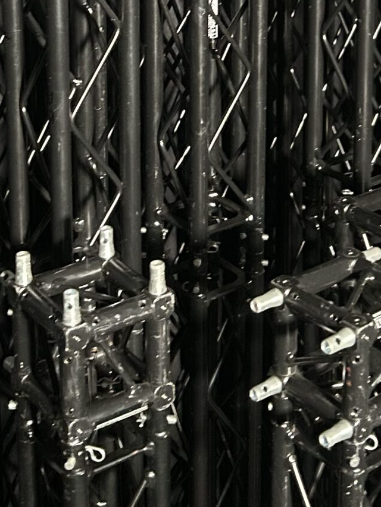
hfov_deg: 18.9
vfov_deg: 23.9
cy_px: -5
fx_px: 1144
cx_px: 211
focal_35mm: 78
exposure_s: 1/30
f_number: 1.5
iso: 800
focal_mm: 5.7
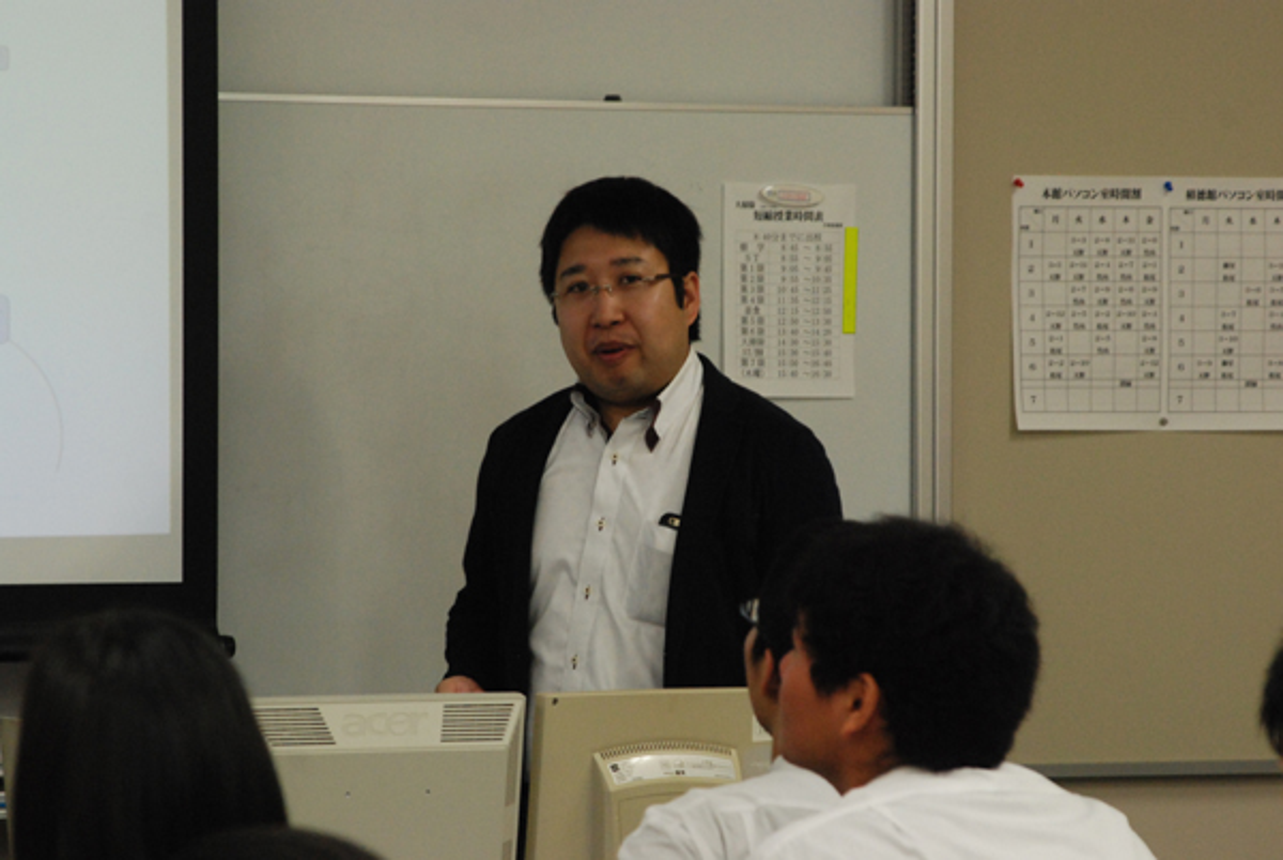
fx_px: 7227
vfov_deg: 6.8
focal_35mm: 202
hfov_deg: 10.1
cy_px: 430
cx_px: 642
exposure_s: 1/125
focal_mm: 135
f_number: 6
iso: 1600
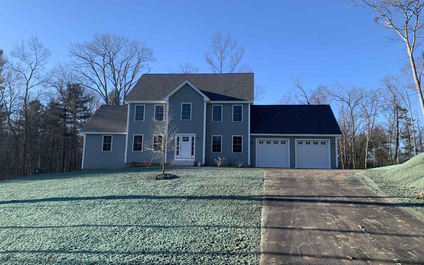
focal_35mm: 28
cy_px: 118
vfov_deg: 44.5
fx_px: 324
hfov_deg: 66.5
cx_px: 212
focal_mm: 4.25
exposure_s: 1/1088
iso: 25
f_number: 1.8
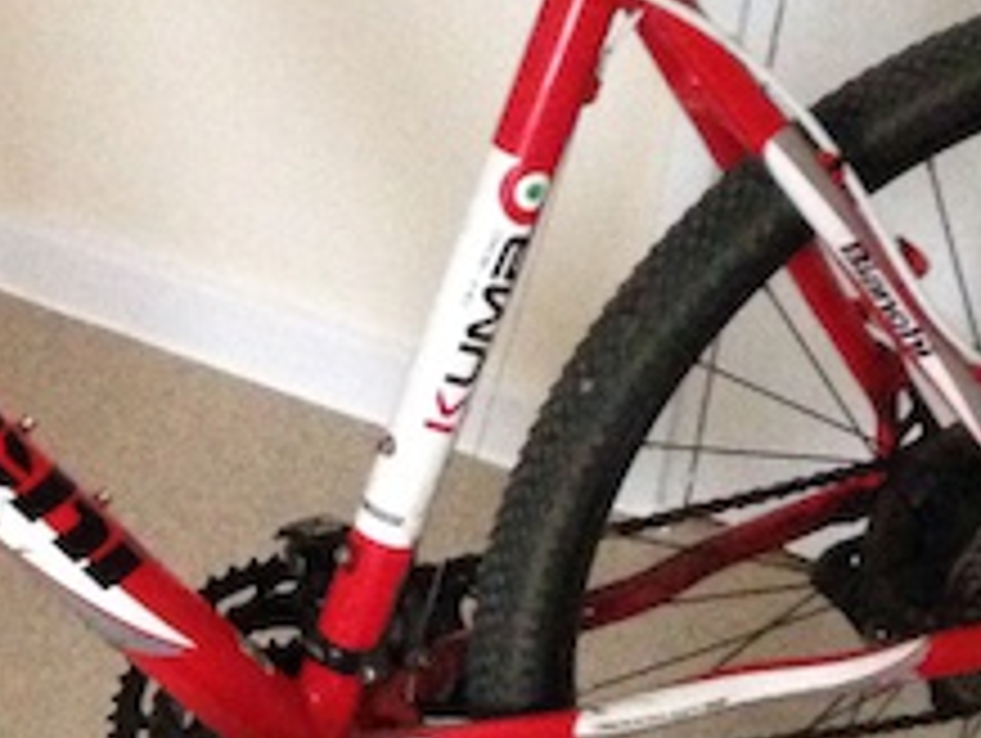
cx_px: -76
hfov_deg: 15.8
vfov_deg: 12.3
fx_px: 3433
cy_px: 504
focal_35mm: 121
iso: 800
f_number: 2.4
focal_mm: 4.12
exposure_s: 1/15
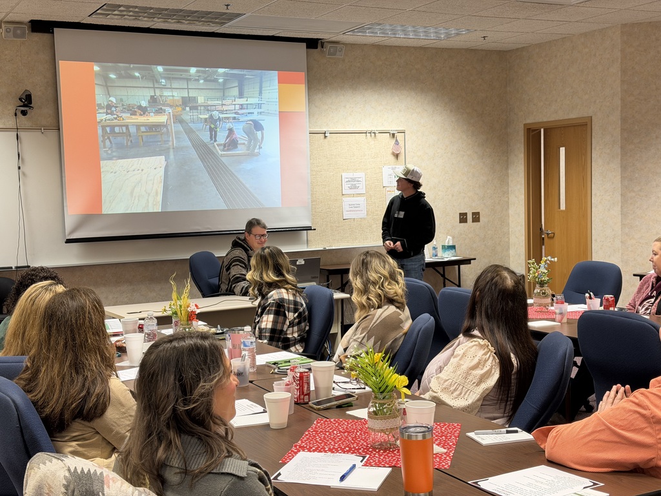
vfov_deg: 30.3
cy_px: 248
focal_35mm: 48
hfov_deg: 39.7
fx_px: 917
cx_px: 330
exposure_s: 1/60
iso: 125
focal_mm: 6.76
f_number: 1.78
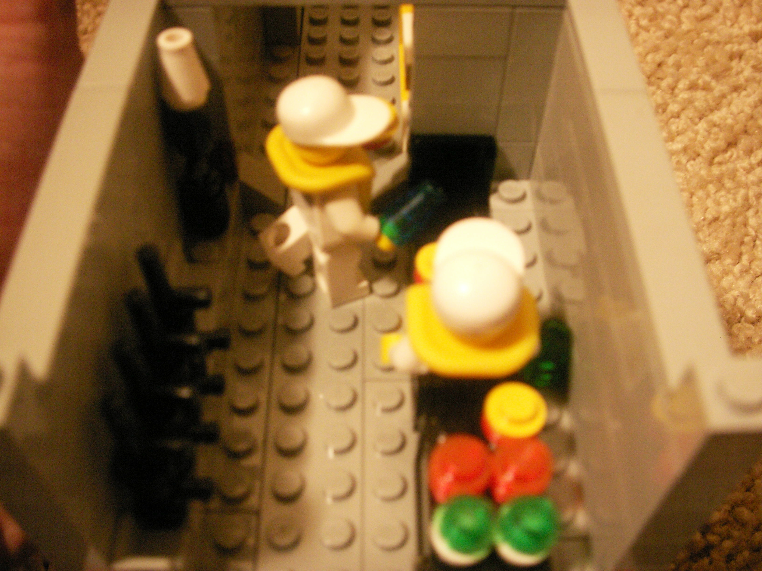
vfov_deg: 38.7
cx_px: 381
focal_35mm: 37
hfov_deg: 50.1
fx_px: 814
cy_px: 286
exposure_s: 1/8
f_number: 3.5
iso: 160
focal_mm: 7.7
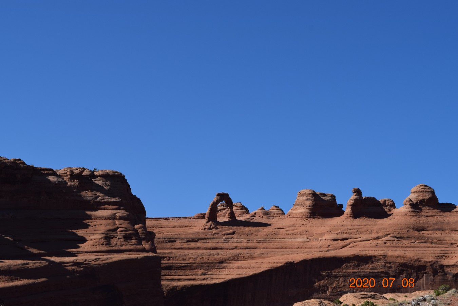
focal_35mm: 82
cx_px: 229
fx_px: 1050
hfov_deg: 24.6
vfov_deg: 16.6
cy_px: 153
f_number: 10
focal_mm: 55
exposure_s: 1/400
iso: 200
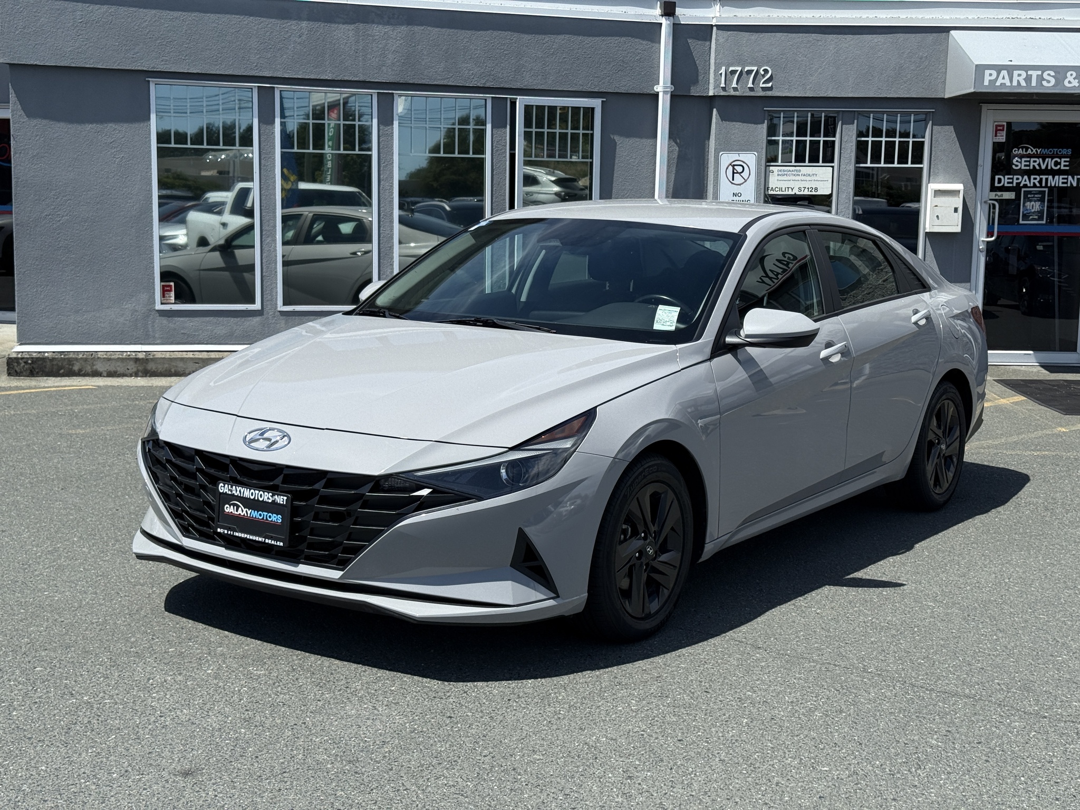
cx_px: 540
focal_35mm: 48
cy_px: 405
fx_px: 1498
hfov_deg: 39.7
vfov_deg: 30.3
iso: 80
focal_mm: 6.76
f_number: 1.78
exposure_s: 1/6024
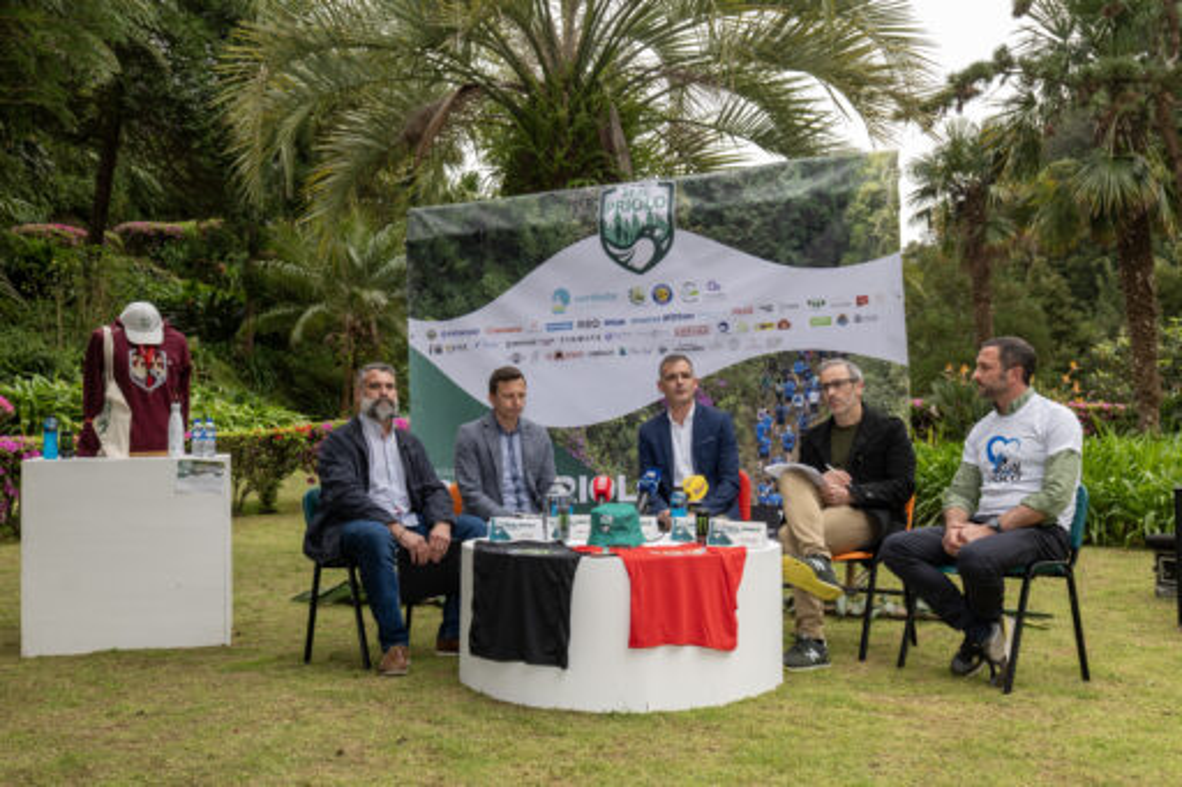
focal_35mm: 33
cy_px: 394
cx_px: 591
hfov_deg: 57.2
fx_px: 1083
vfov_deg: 39.9
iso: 400
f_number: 8
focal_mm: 33
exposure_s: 1/200
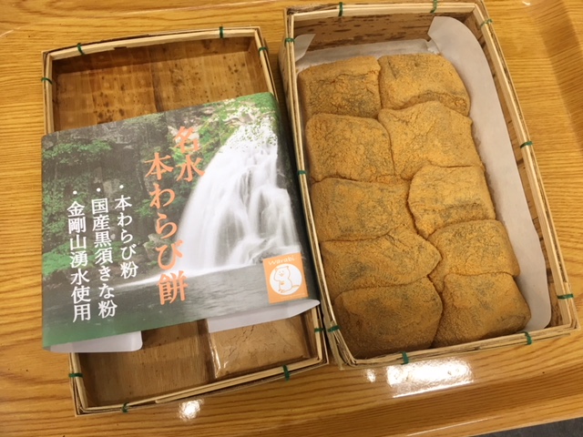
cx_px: 292
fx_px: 488
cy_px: 218
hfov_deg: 61.7
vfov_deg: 48.2
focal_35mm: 29
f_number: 2.2
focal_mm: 4.15
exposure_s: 1/30
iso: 32
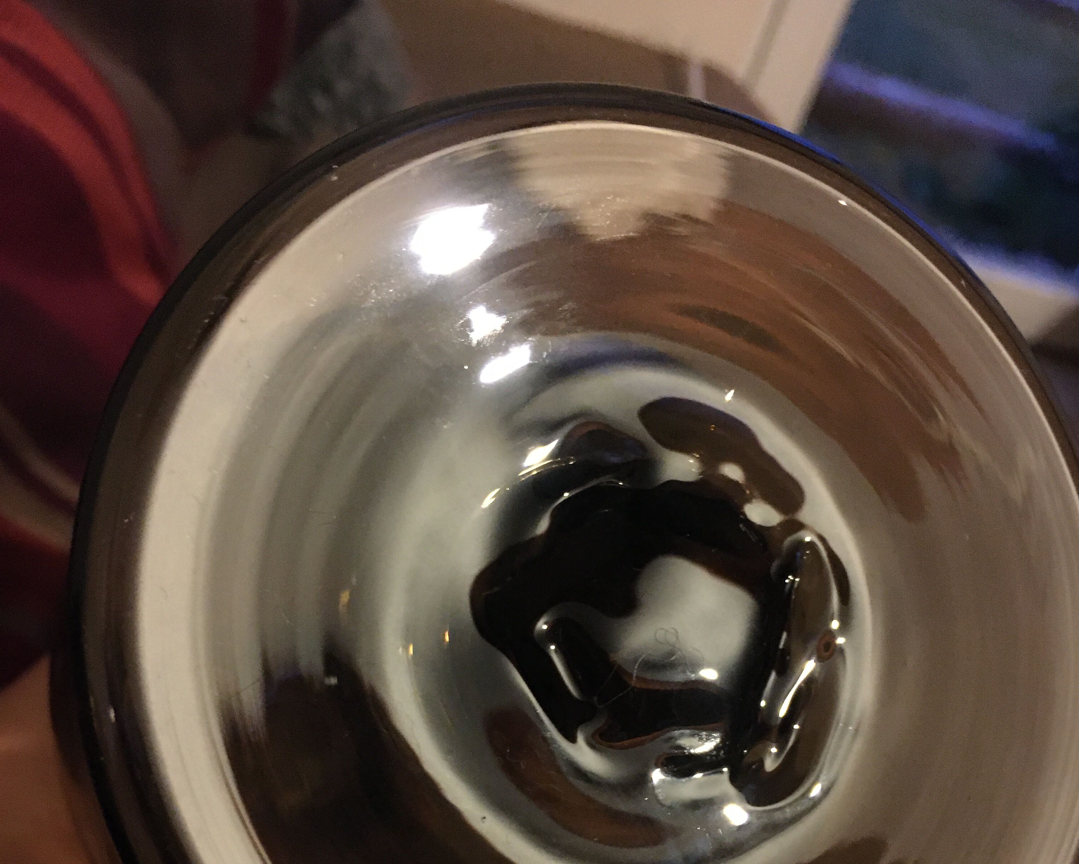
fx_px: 1214
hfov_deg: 47.9
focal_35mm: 38
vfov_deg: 37.8
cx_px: 541
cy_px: 684
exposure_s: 1/17
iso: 400
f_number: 2.2
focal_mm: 4.15
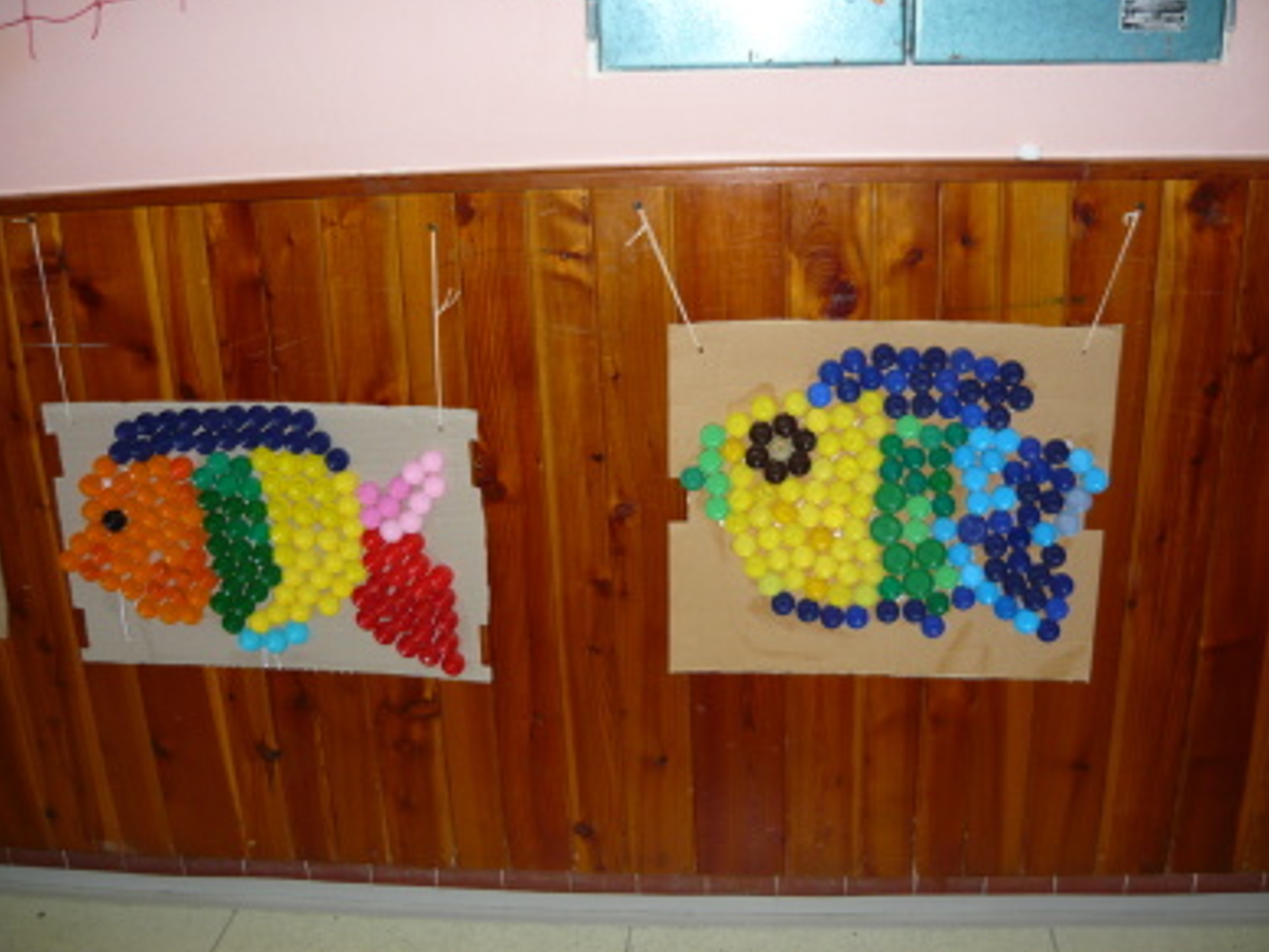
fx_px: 1246
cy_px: 471
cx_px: 648
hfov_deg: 54.0
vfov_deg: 41.8
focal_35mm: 34
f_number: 2.8
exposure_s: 1/30
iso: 125
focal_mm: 5.5
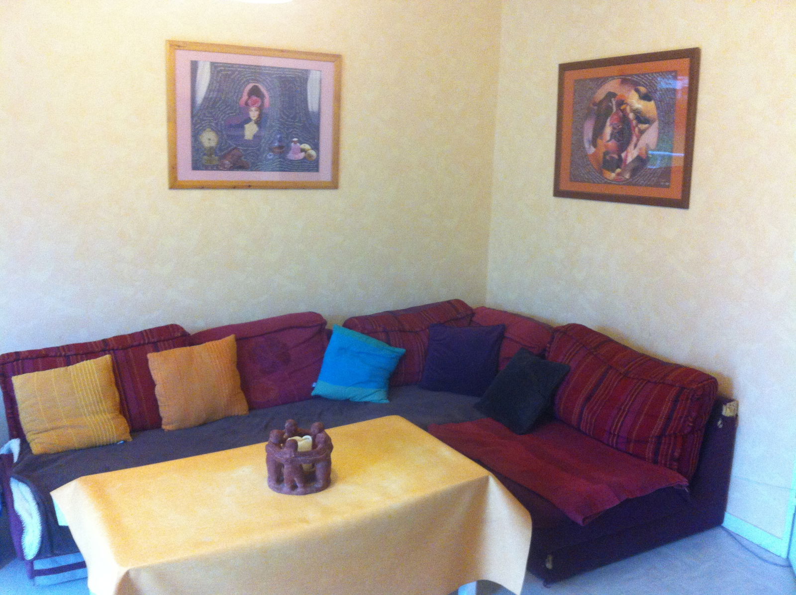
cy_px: 298
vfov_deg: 40.6
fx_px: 804
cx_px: 398
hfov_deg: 52.7
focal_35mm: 35
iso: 250
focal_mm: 3.85
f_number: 2.8
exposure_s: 1/15
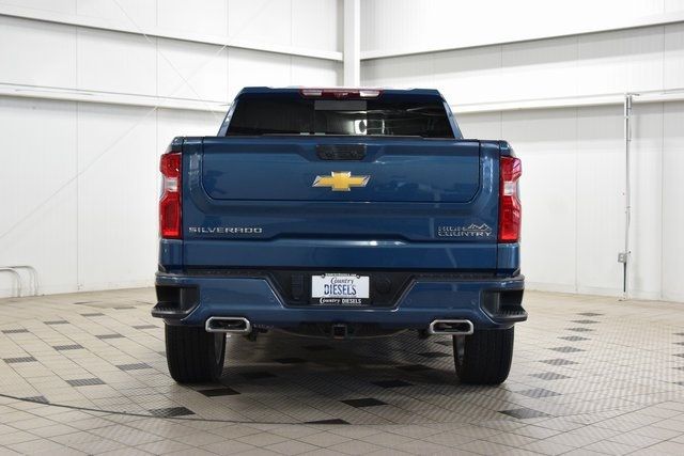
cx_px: 342
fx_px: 1026
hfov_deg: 36.9
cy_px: 228
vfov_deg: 25.1
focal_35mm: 54
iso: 1600
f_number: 5
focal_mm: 36
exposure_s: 1/60
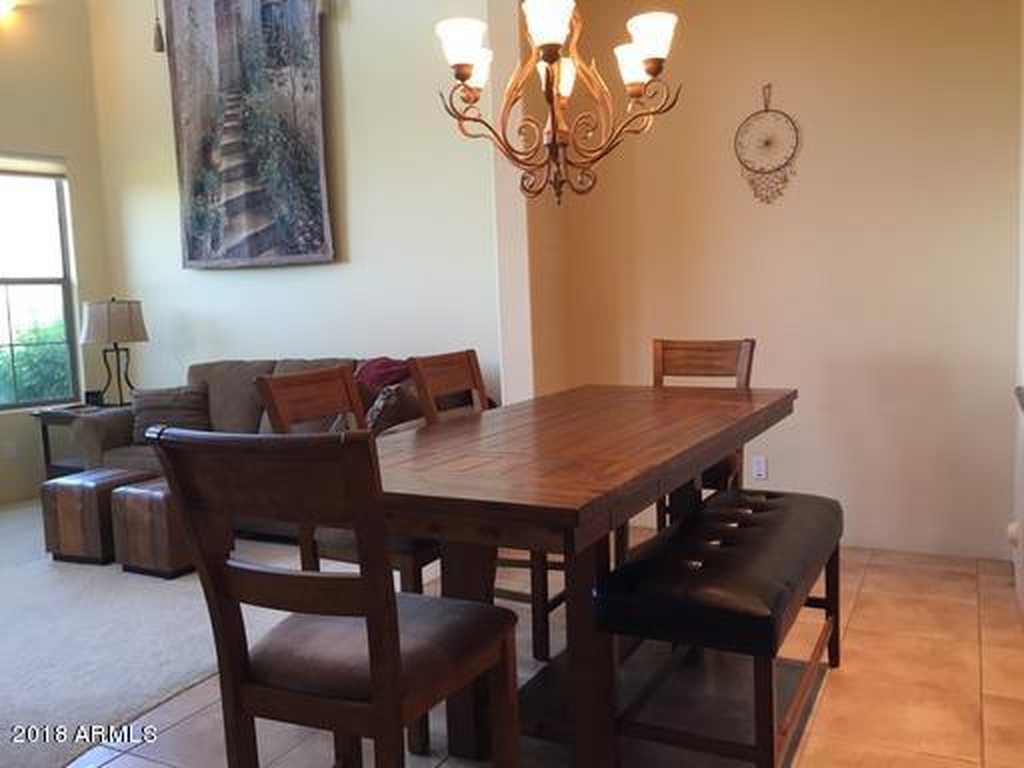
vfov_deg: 48.2
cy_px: 384
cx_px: 512
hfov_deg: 61.7
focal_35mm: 29
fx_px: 858
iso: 64
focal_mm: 4.15
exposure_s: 1/30
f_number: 2.2
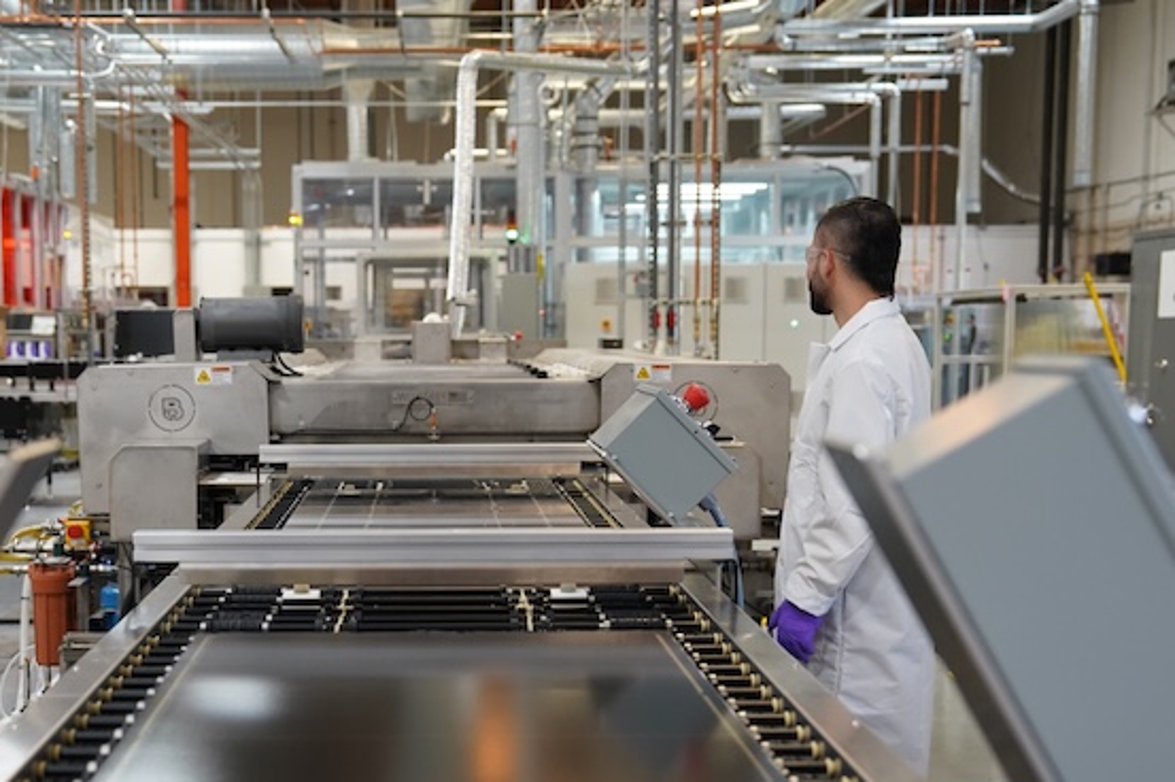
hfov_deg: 36.0
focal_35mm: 55
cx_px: 427
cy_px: 515
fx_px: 1794
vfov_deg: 24.5
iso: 1600
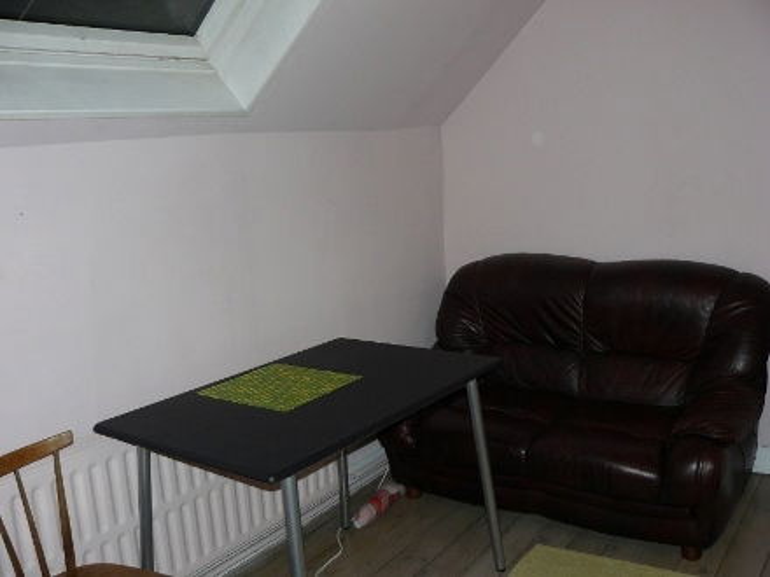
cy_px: 288
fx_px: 801
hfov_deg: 51.4
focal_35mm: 36
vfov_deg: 39.7
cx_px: 385
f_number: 2.8
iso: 100
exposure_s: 1/30
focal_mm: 6
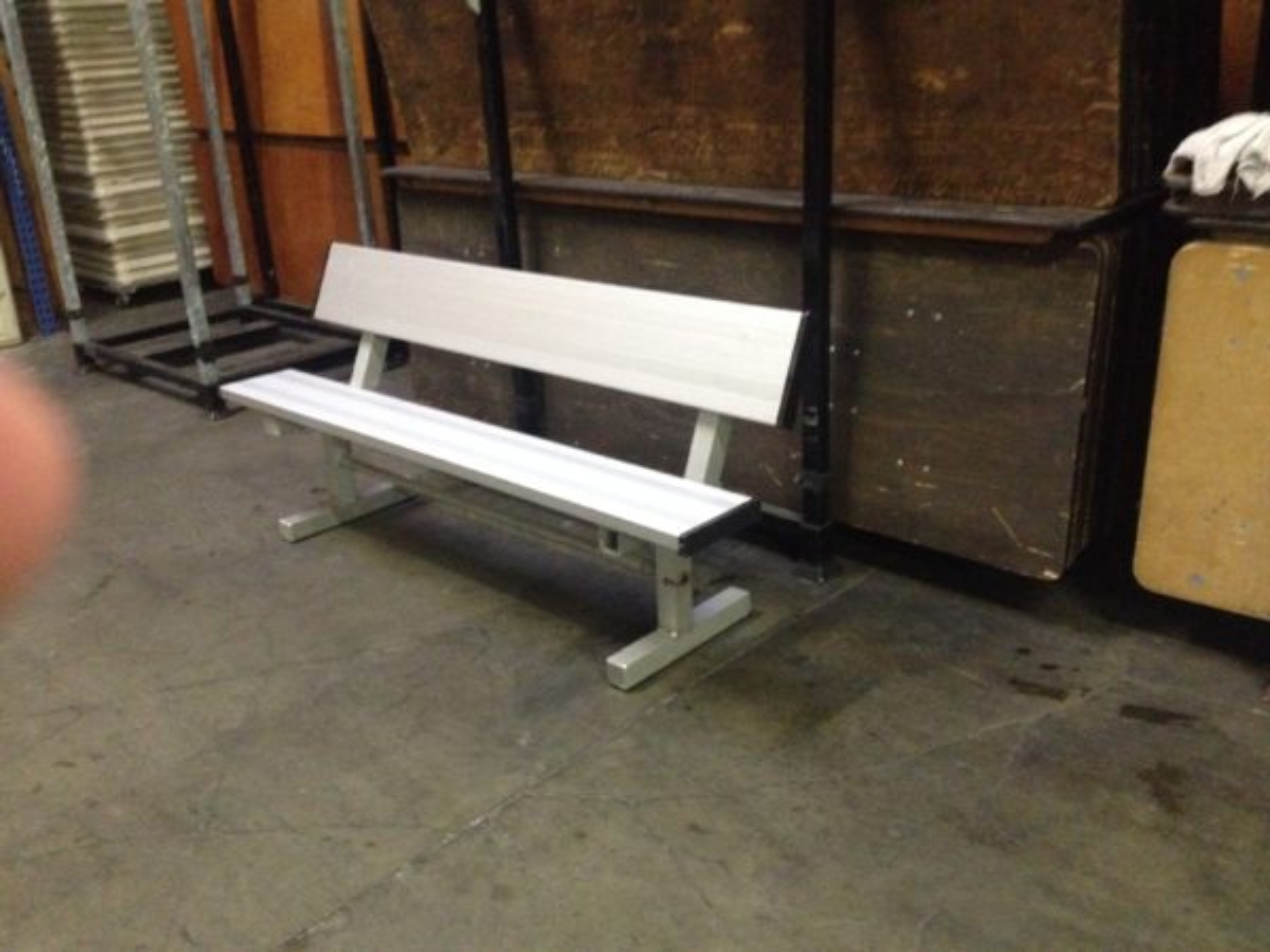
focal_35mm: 35
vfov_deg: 40.7
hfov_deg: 52.6
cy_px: 476
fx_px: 1284
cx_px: 635
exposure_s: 1/15
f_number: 2.4
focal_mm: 4.28
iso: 800
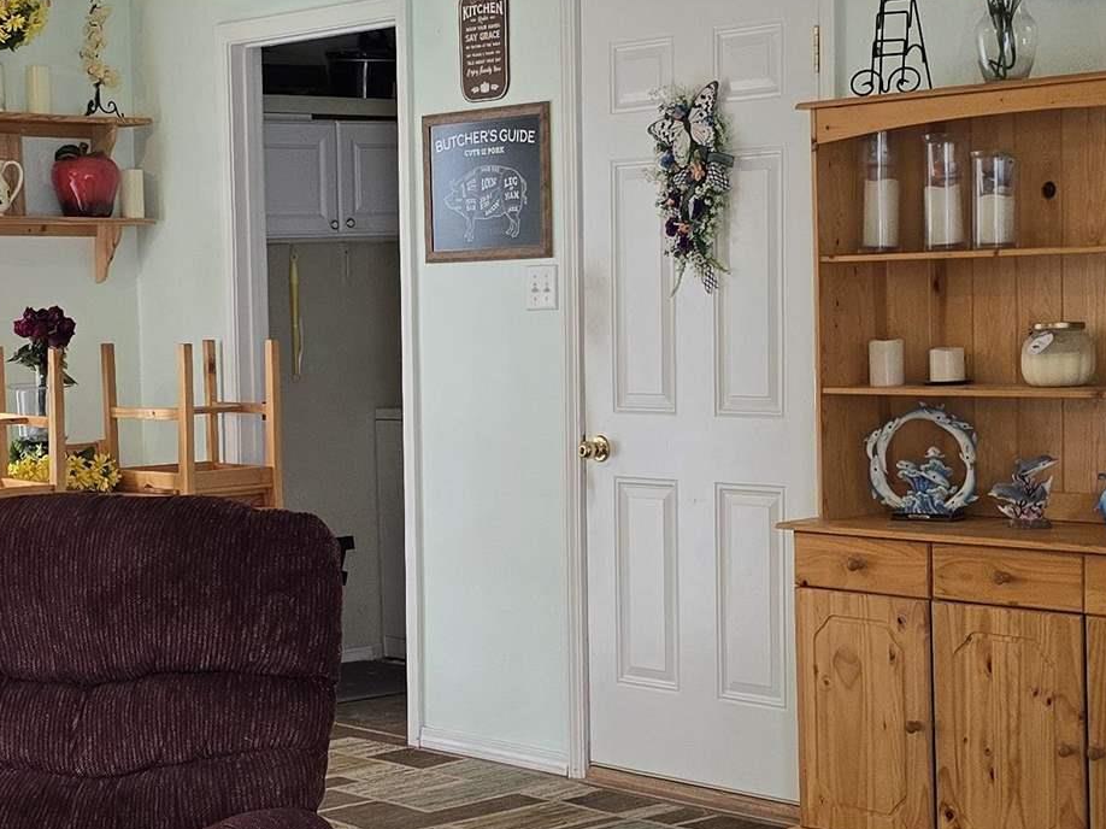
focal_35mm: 77
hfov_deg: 25.3
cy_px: 547
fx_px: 2460
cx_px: 405
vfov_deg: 19.1
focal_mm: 6.3
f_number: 1.7
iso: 250
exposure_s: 1/120
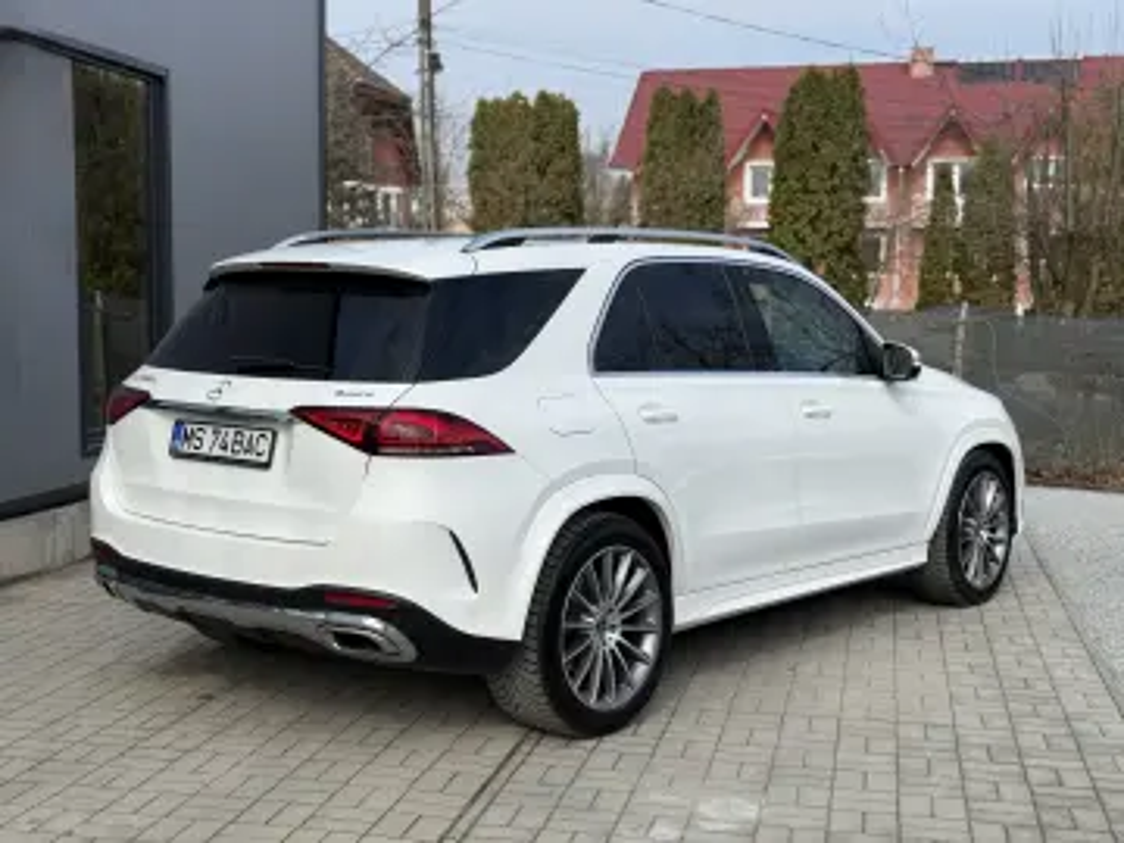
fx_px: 1559
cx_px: 562
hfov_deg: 39.7
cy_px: 422
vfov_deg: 30.3
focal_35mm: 48
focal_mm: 6.76
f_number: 1.78
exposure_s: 1/4878
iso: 64
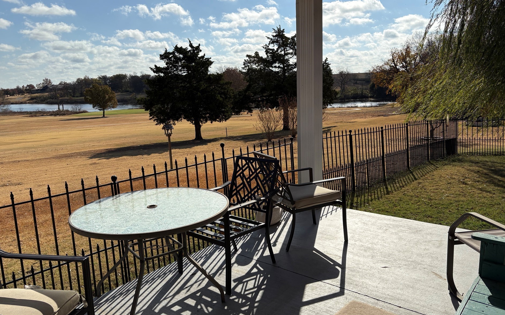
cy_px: 156
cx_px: 253
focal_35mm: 28
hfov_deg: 66.5
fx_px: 385
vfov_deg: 44.5
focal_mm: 5.96
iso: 50
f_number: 1.6
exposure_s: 1/7813
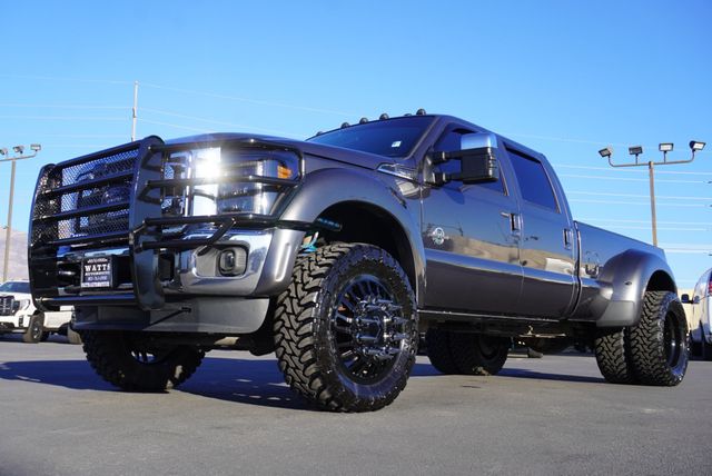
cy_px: 238
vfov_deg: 36.9
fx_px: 713
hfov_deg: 53.1
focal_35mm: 36
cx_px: 356
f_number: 8
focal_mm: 24
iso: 100
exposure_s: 1/125
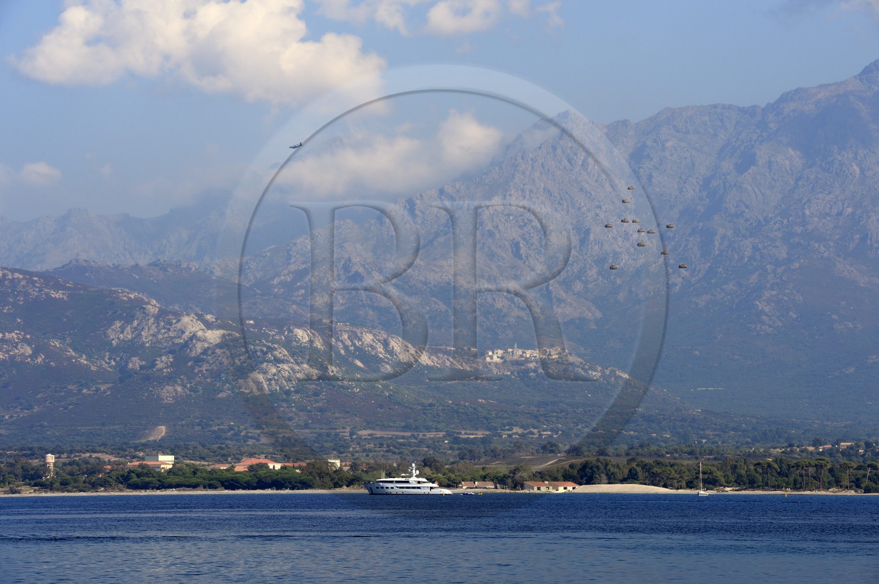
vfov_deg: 8.8
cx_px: 440
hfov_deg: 13.3
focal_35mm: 155
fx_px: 3781
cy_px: 292
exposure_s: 1/200
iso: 200
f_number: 14
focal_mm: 155
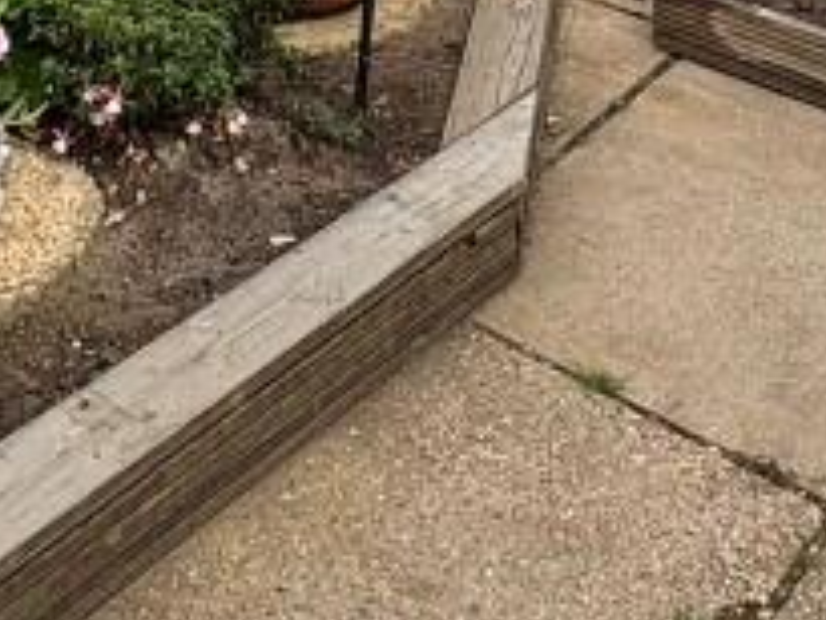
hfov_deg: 27.6
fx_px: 1671
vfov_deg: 17.1
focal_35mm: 70
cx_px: 282
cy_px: -507
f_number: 2.2
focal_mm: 2.22
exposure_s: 1/1078
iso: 40
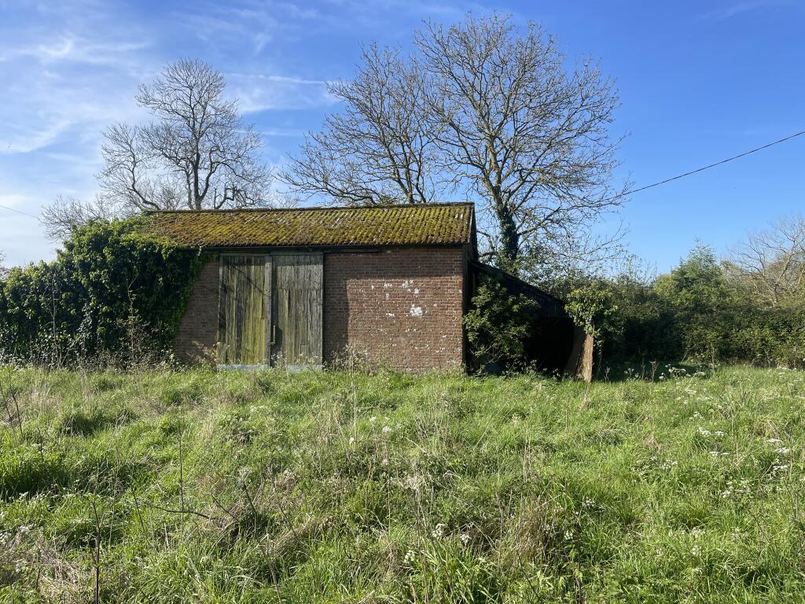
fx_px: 581
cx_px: 402
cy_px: 302
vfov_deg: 54.9
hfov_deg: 69.4
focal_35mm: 25
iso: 32
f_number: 1.6
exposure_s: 1/2165
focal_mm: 5.1
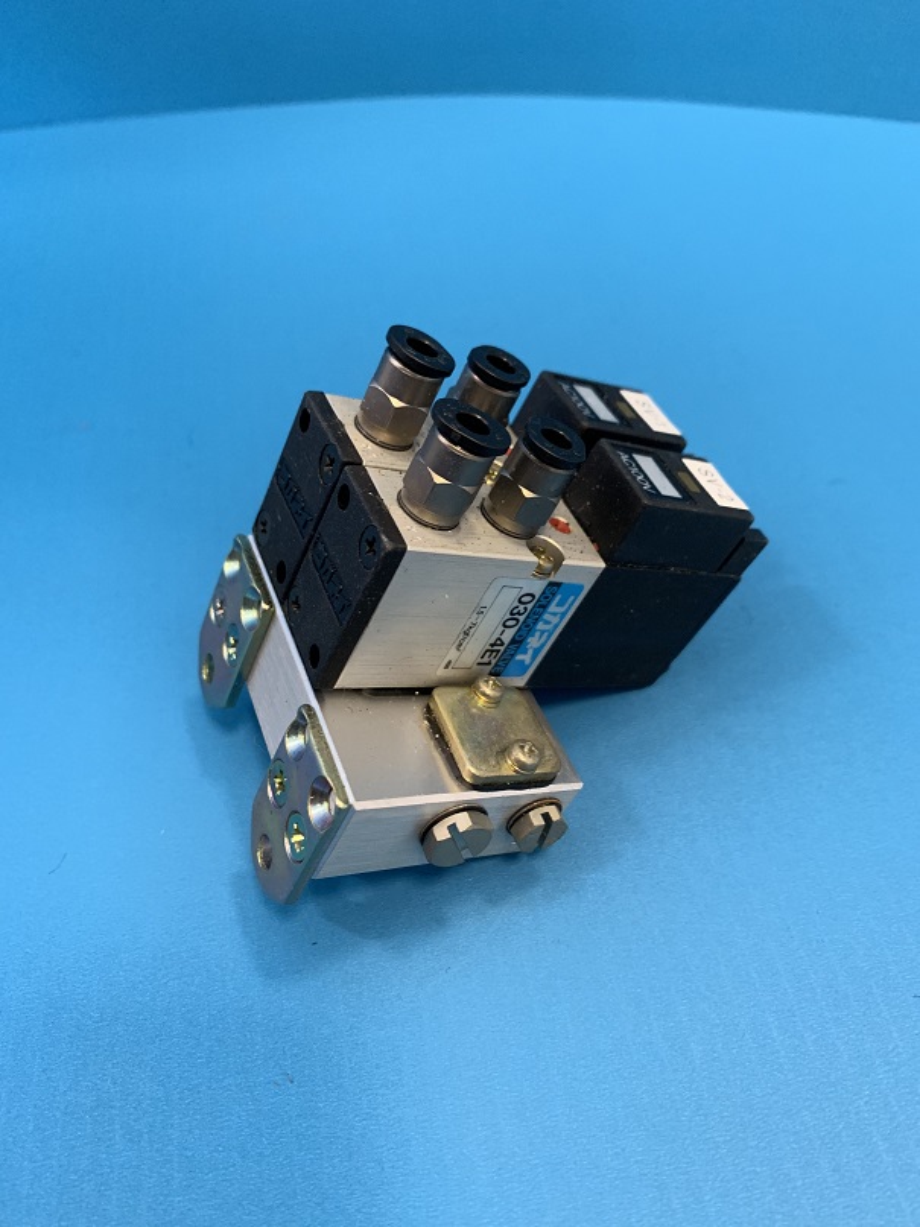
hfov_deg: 53.1
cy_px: 614
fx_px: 922
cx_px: 460
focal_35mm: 26
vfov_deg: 67.3
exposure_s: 1/50
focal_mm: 4.25
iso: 320
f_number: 1.8
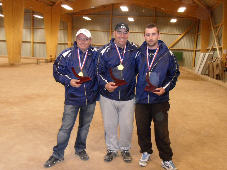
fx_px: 210
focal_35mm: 32
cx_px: 114
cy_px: 85
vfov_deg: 44.2
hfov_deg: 56.8
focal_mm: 5.3
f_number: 3.4
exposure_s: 1/30
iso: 640
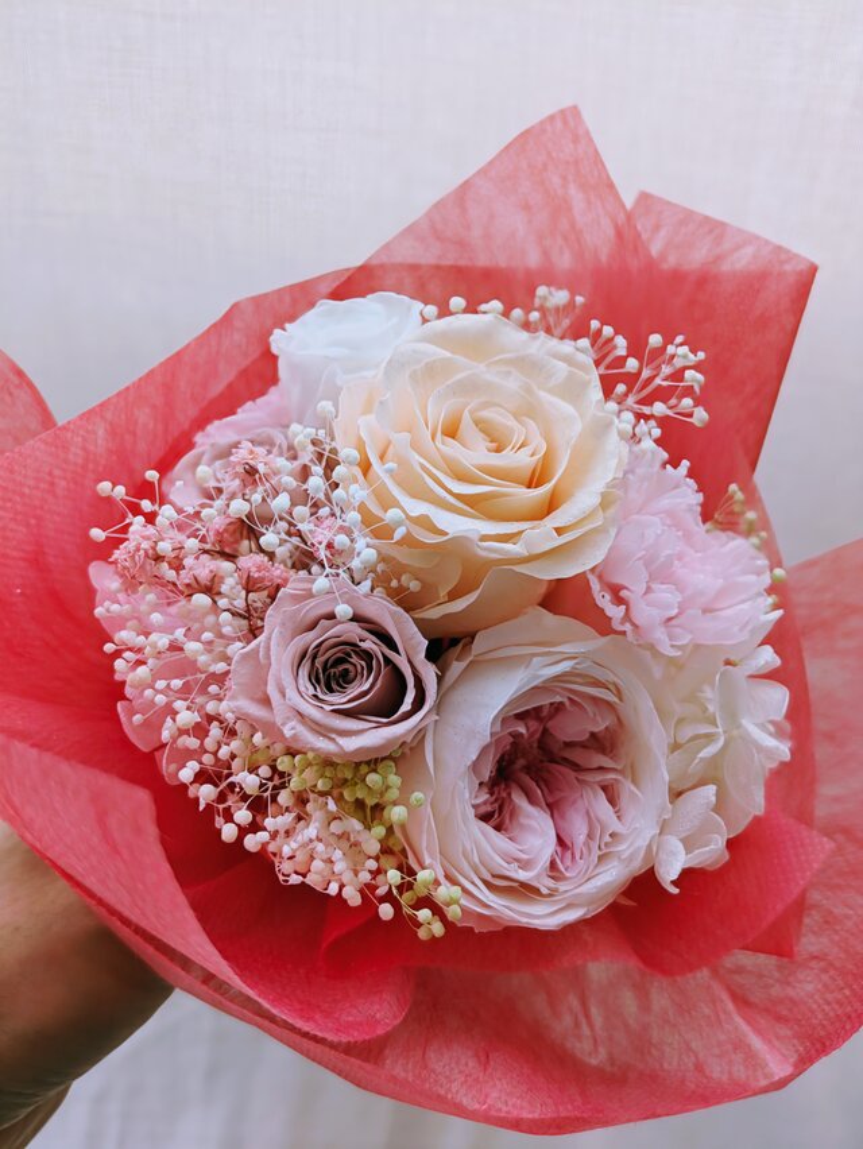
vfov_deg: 69.4
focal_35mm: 25
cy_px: 574
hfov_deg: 54.9
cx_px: 432
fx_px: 830
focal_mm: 5.43
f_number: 1.89
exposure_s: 1/120
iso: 107
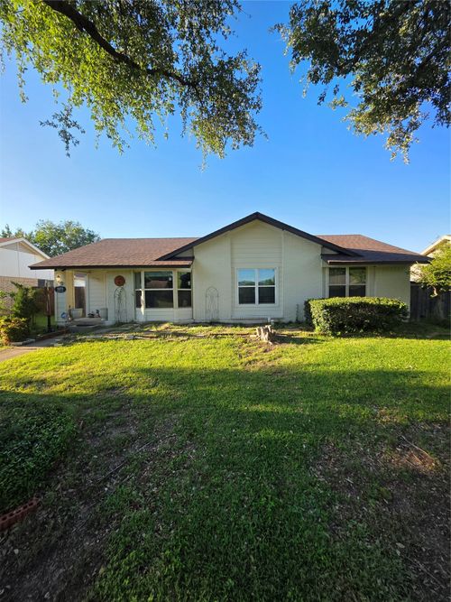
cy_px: 301
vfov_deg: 106.2
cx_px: 226
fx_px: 226
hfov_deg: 89.9
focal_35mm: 13
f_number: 1.9
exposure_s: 1/553
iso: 40
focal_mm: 2.2
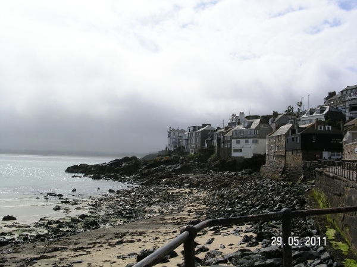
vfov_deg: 37.7
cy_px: 134
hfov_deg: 49.0
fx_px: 392
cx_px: 178
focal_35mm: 38
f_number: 6.7
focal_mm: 7.8
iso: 100
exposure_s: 1/1000
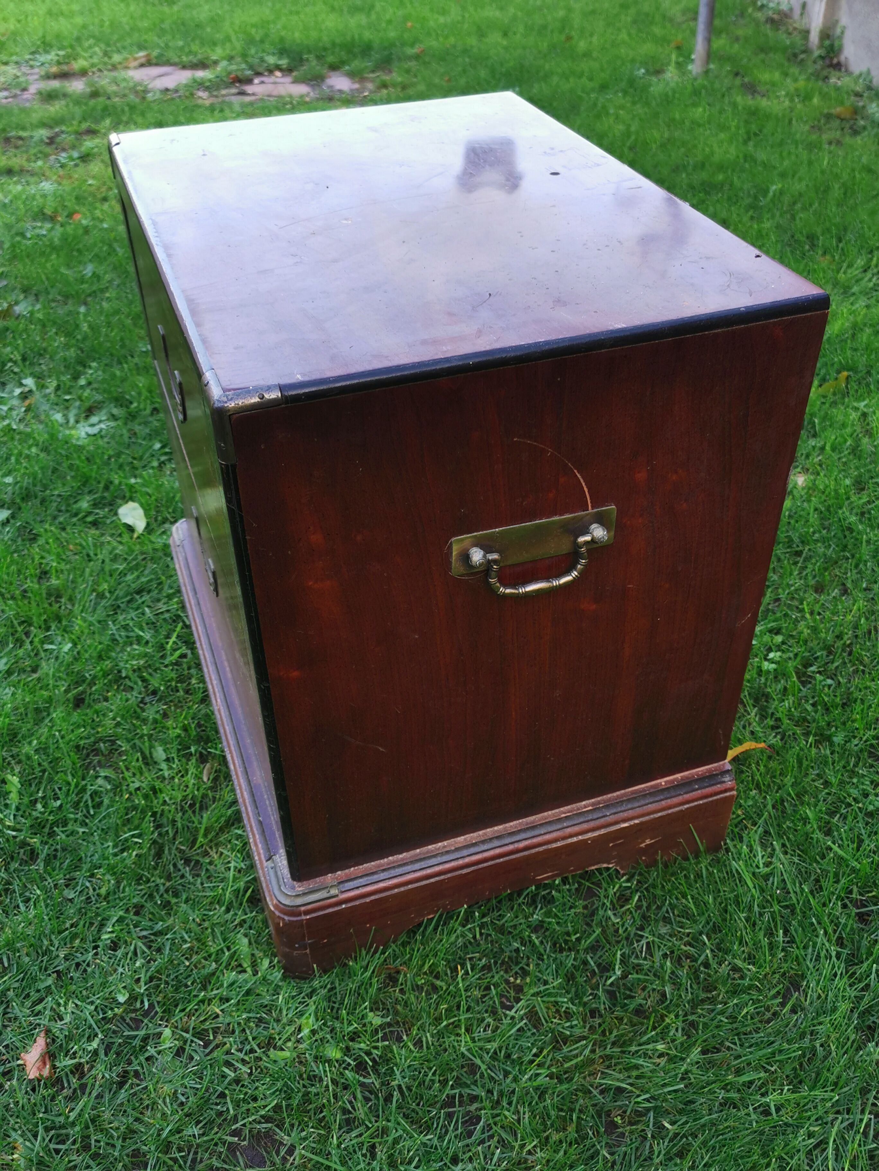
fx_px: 1050
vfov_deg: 58.4
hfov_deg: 45.4
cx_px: 440
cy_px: 586
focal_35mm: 31
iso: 50
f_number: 1.6
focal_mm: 5.56
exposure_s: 1/120
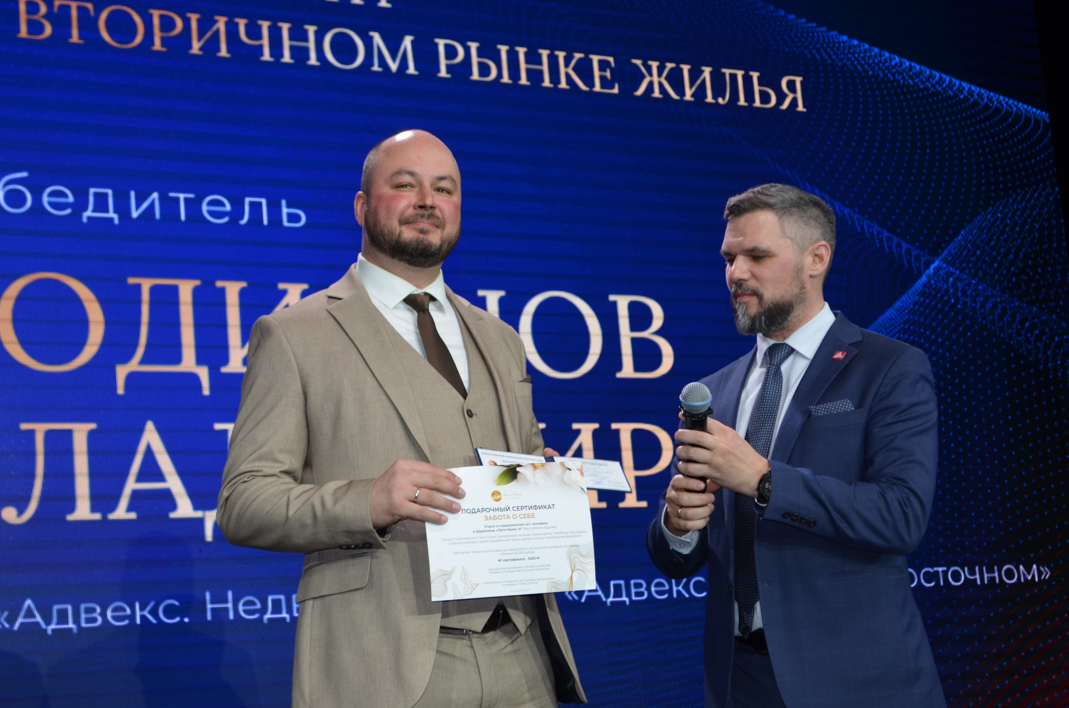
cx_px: 534
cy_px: 354
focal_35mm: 72
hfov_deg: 28.1
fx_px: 2134
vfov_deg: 18.8
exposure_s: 1/100
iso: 400
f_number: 5.3
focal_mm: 48
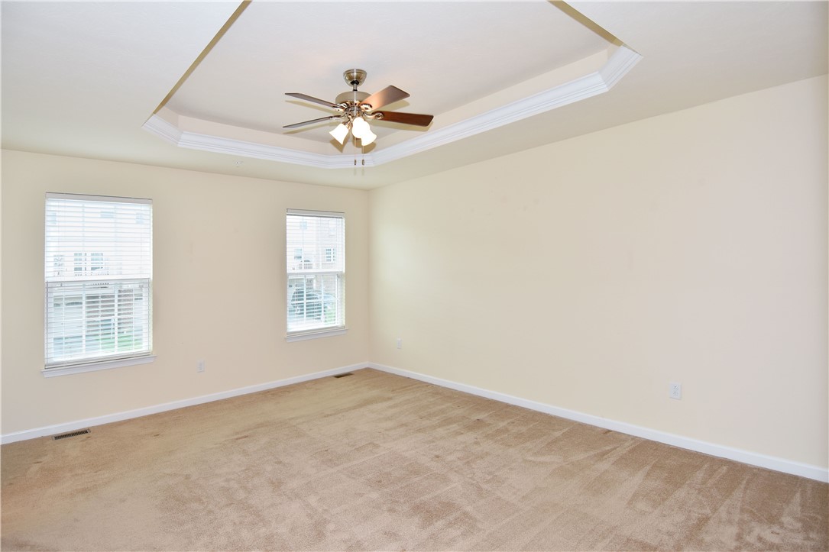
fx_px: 414
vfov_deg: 67.4
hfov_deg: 90.0
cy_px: 276
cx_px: 414
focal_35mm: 18
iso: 200
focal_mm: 12
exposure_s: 1/100
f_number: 5
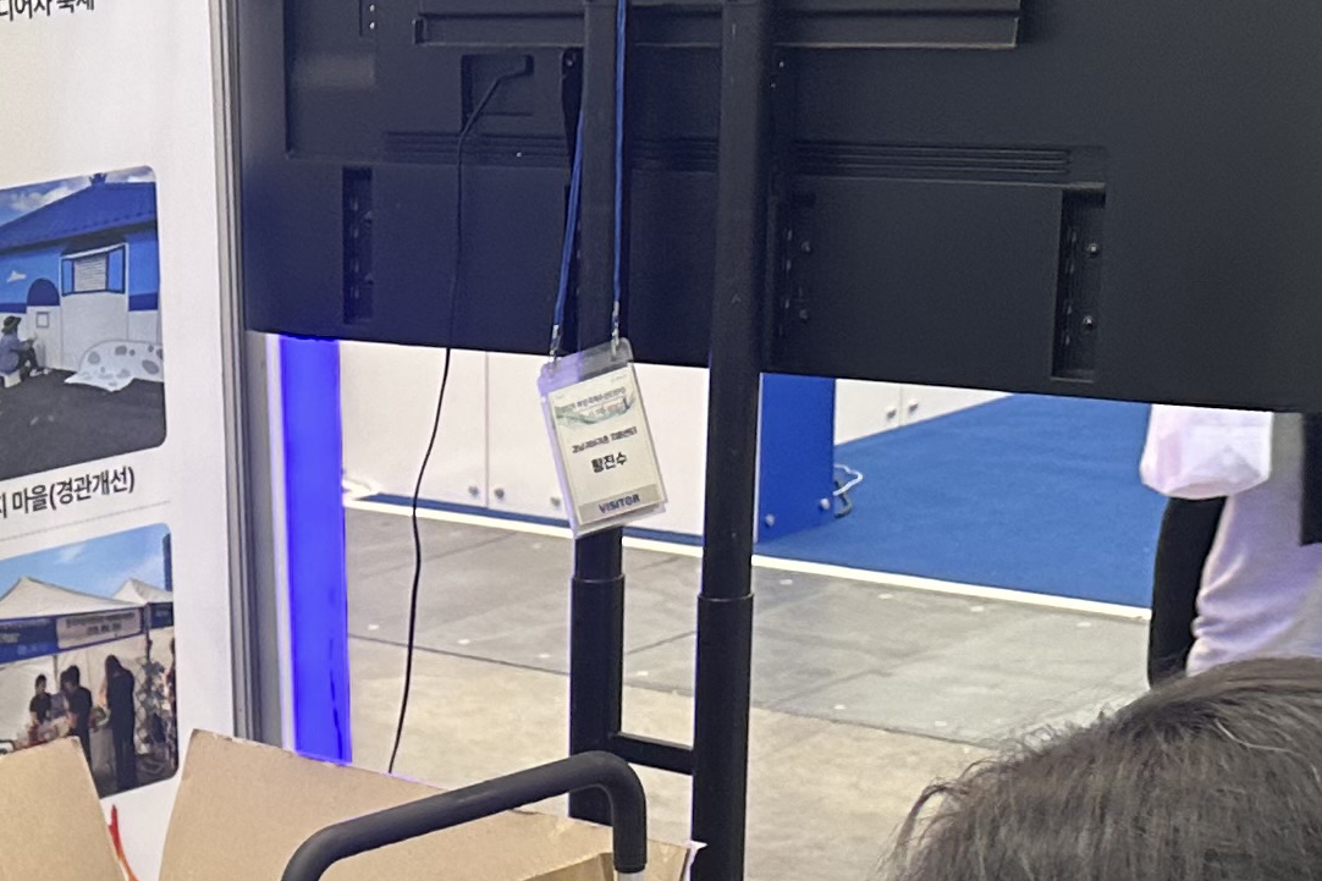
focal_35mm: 93
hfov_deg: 20.9
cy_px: 1256
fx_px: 3414
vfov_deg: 13.9
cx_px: -110
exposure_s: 1/60
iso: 125
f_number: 1.78
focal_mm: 6.86
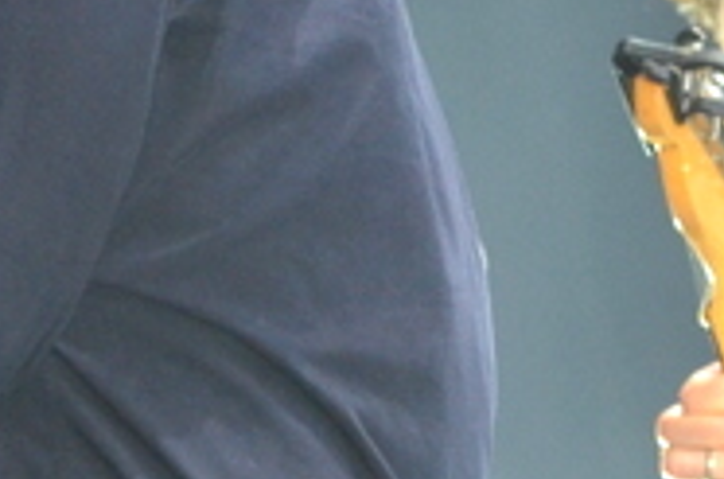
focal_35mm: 556
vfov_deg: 2.5
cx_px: 518
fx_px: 11153
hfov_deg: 3.7
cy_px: 187
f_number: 4.5
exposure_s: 1/125
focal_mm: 86
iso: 1600
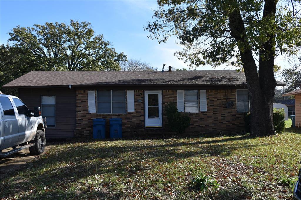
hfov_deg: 57.2
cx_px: 150
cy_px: 100
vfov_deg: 39.9
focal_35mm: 33
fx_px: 276
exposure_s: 1/320
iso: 200
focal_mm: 22
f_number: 9
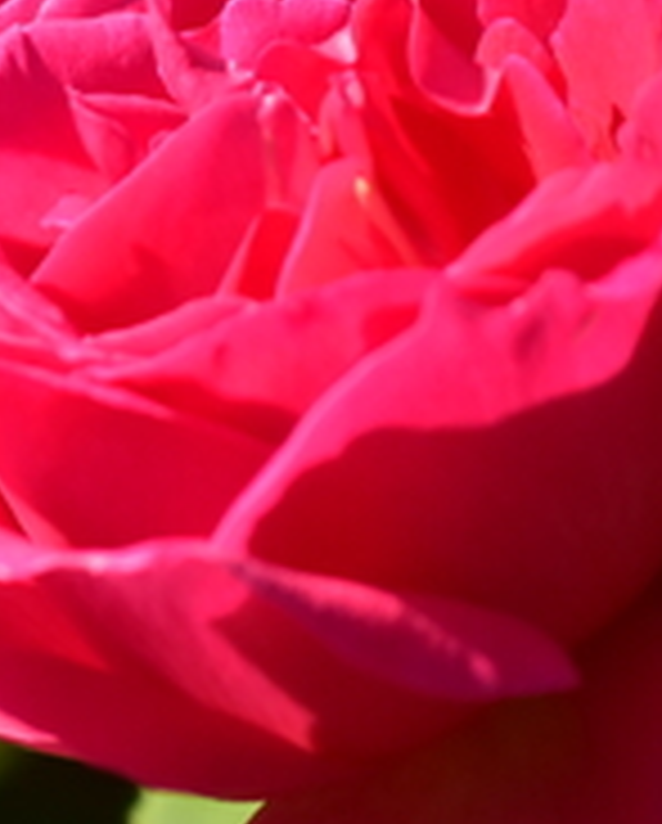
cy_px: 173
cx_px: 320
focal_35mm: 1015
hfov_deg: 1.5
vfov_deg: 1.9
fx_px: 24796
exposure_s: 1/1600
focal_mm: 220
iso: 640
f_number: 6.3
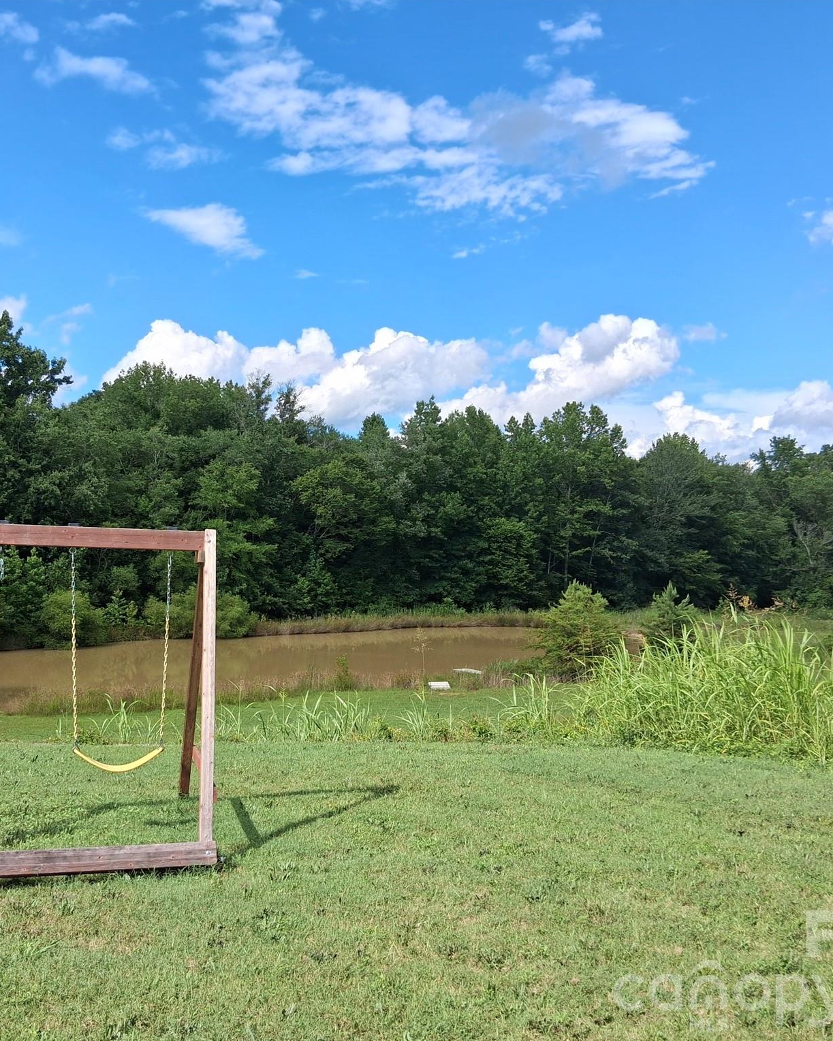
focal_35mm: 34
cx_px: 326
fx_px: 1048
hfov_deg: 43.1
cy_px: 521
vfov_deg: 52.8
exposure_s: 1/530
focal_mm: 3.98
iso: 25
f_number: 1.8
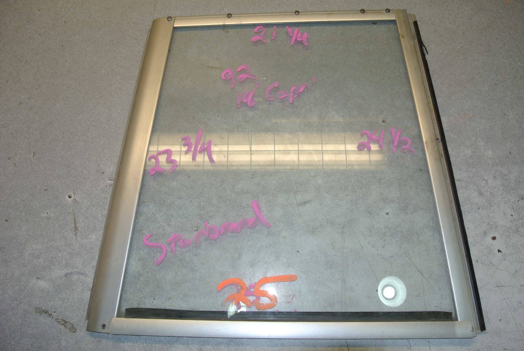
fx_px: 393
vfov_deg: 48.0
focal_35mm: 27
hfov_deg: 67.3
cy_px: 176
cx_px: 262
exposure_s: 1/60
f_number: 6.3
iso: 200
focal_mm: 10
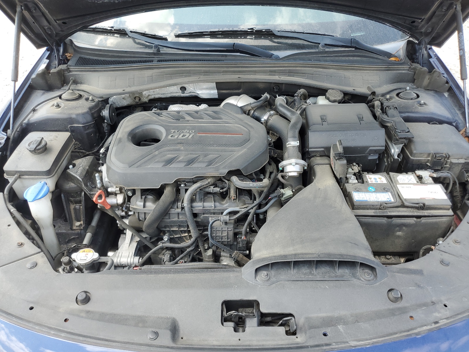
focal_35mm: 26
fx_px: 352
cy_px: 176
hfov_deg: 67.3
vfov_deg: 53.1
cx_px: 234
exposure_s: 1/370
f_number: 1.5
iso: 50
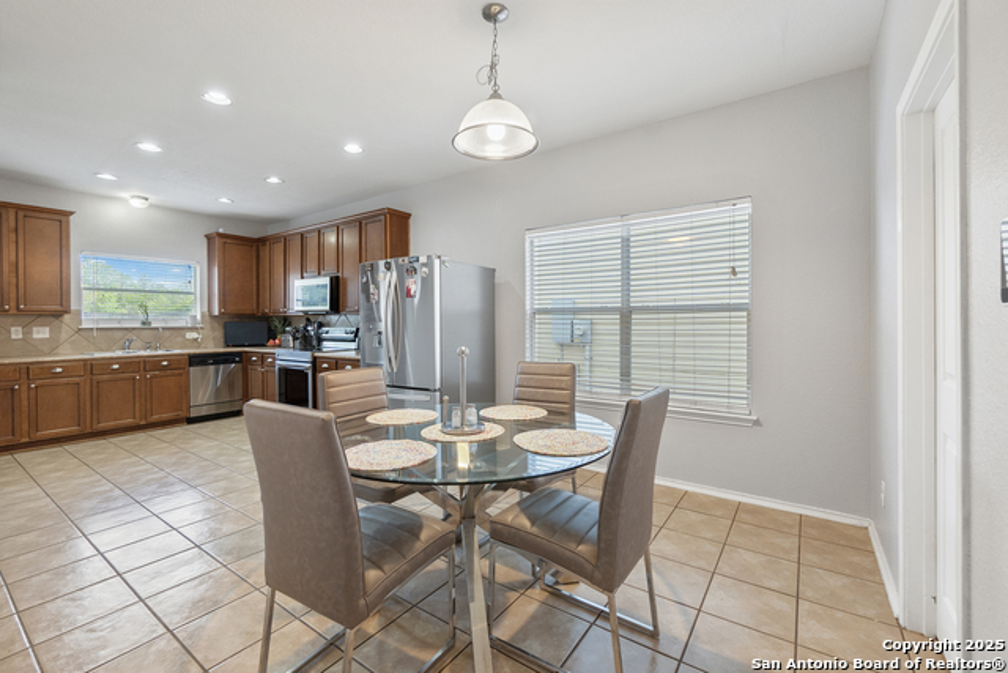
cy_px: 336
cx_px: 504
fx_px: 420
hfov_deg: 100.4
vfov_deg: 77.4
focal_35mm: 15
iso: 320
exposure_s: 1/25
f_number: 6.3
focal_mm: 10
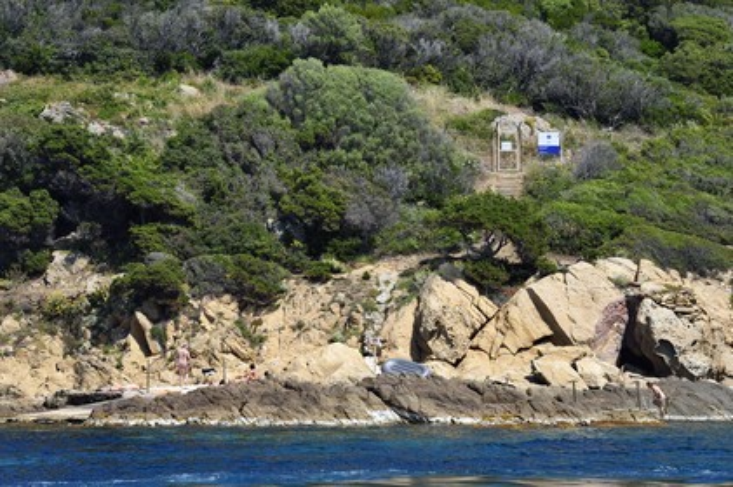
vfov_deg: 9.1
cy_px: 244
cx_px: 366
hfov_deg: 13.7
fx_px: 3052
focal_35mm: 150
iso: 200
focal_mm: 150
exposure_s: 1/400
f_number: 10
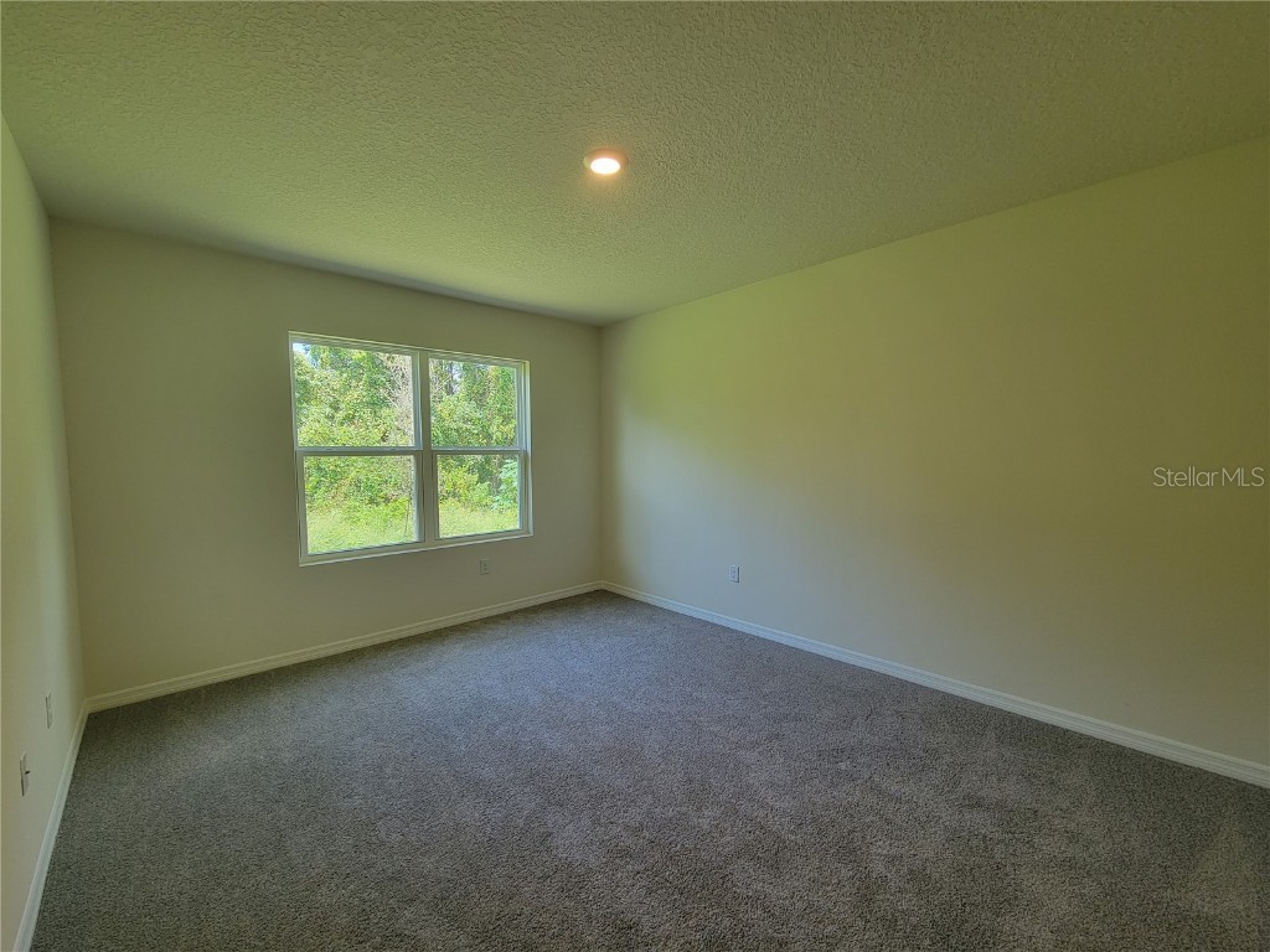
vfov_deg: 89.9
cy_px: 476
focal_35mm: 13
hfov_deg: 106.2
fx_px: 477
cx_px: 635
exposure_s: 1/60
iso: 64
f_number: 2.2
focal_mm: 2.2
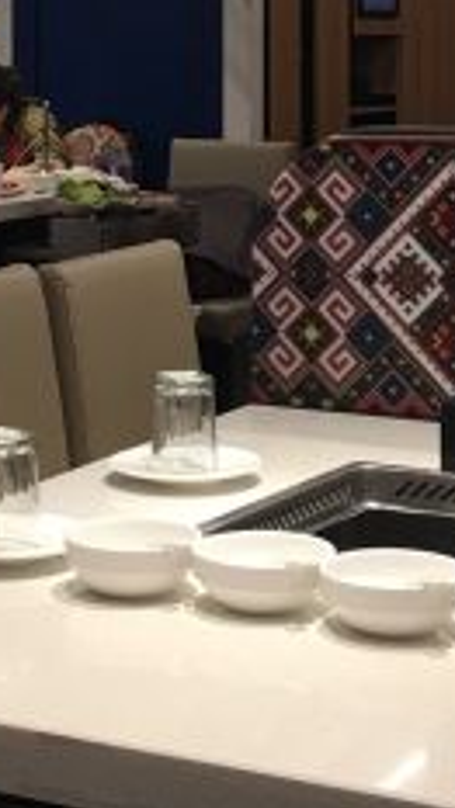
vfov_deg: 21.6
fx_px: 2038
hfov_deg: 12.7
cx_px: 141
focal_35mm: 95
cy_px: -24
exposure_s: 1/33
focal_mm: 4.15
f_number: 2.2
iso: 40
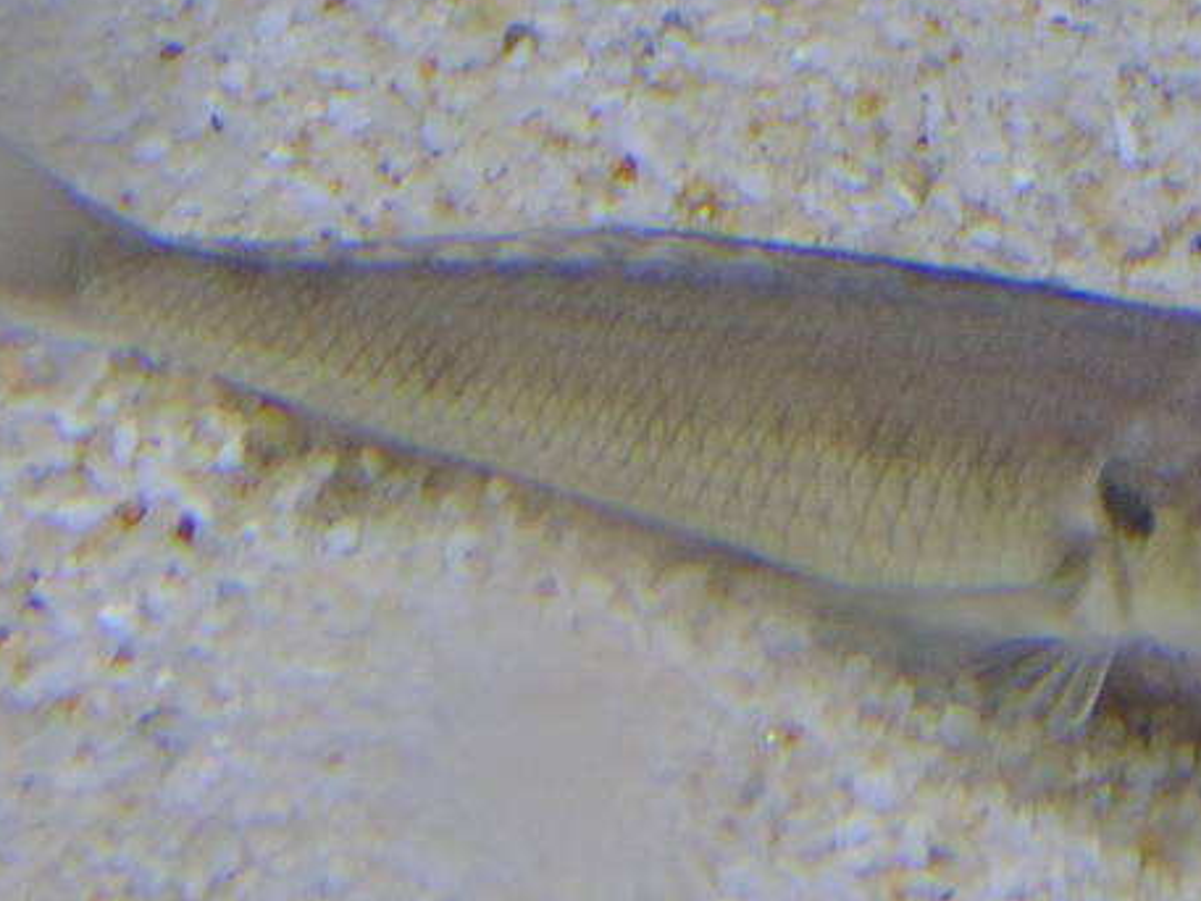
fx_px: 4130
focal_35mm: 119
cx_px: 959
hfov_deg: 16.4
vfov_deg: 12.5
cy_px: 420
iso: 100
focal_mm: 6.2
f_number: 3.4
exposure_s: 1/30
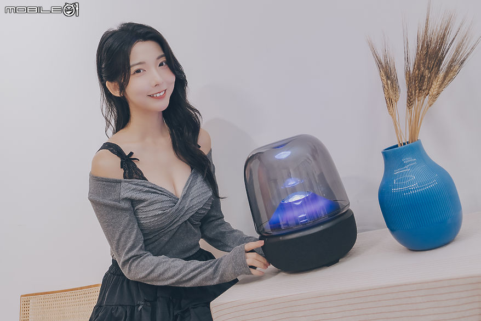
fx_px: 494
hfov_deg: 51.9
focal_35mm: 37
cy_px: 160
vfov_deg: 35.9
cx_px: 240
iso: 1000
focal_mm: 25
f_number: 4
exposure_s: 1/100
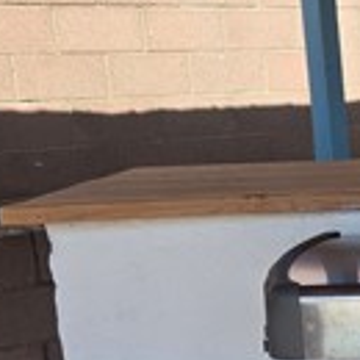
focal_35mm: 100
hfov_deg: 15.3
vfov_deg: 17.1
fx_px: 1177
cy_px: 343
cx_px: 623
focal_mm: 5.4
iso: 25
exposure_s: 1/575
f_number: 1.8
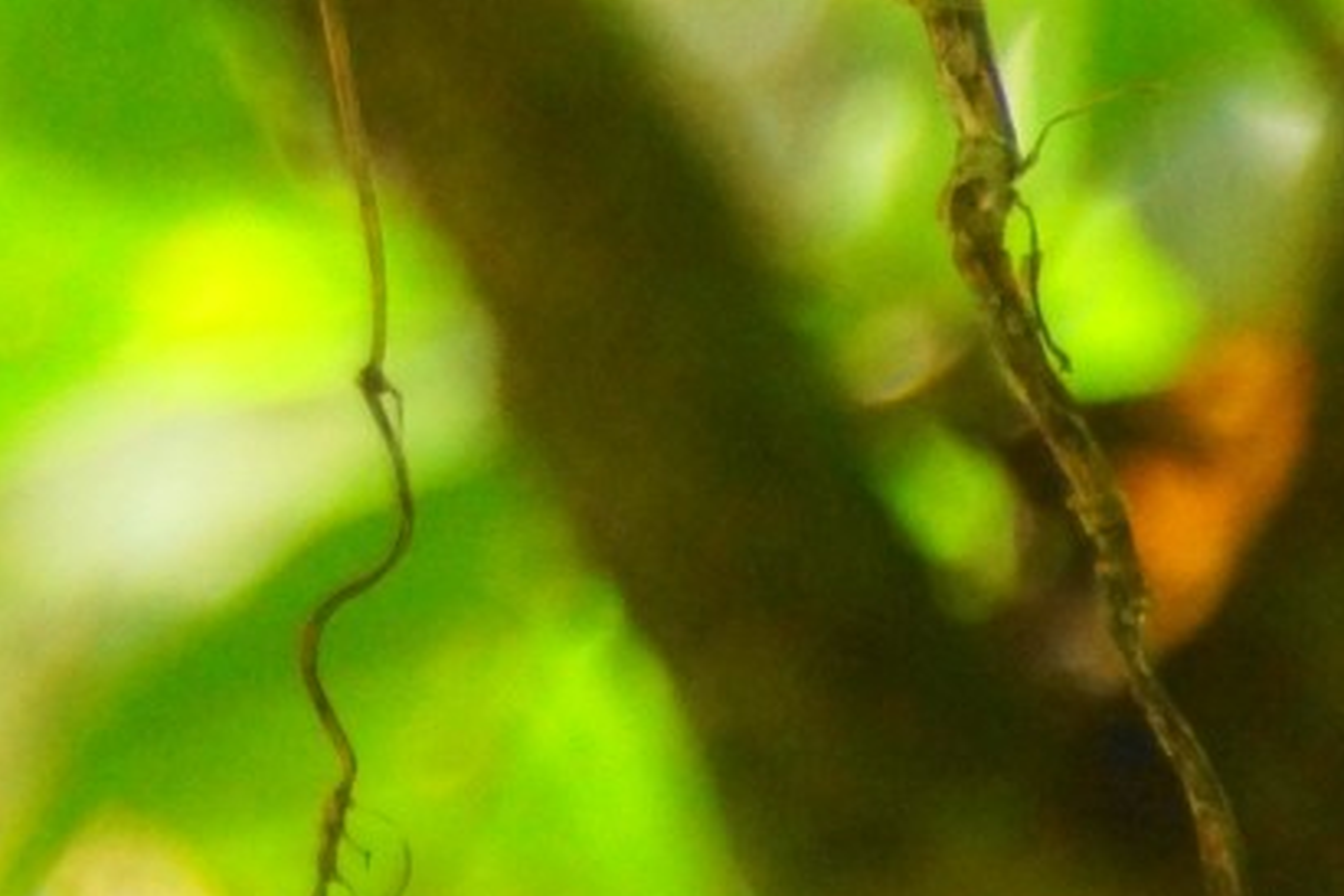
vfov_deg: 0.8
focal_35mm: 1655
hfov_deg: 1.2
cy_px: -749
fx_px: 61782
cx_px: -968
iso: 1600
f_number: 6.3
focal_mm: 280
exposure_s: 1/80
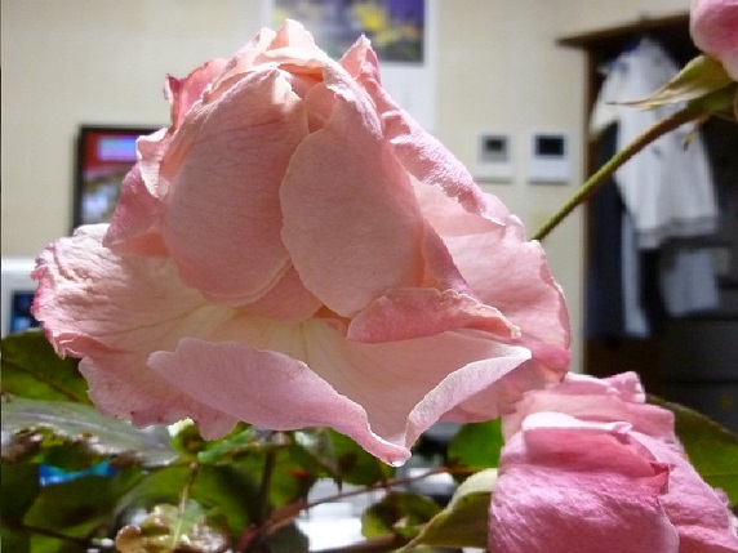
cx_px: 369
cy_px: 276
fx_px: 533
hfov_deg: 69.4
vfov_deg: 54.9
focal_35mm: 25
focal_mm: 4.5
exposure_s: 1/25
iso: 400
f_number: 3.3
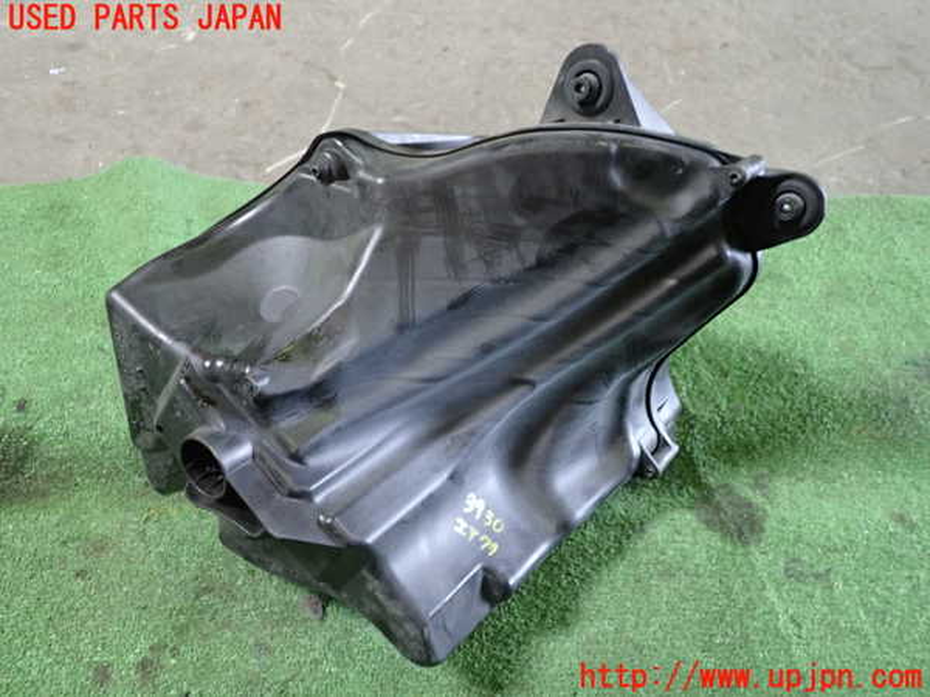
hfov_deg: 60.0
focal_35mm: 30
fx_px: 806
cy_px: 348
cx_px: 465
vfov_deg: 46.8
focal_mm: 5.4
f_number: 2.3
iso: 320
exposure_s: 1/30
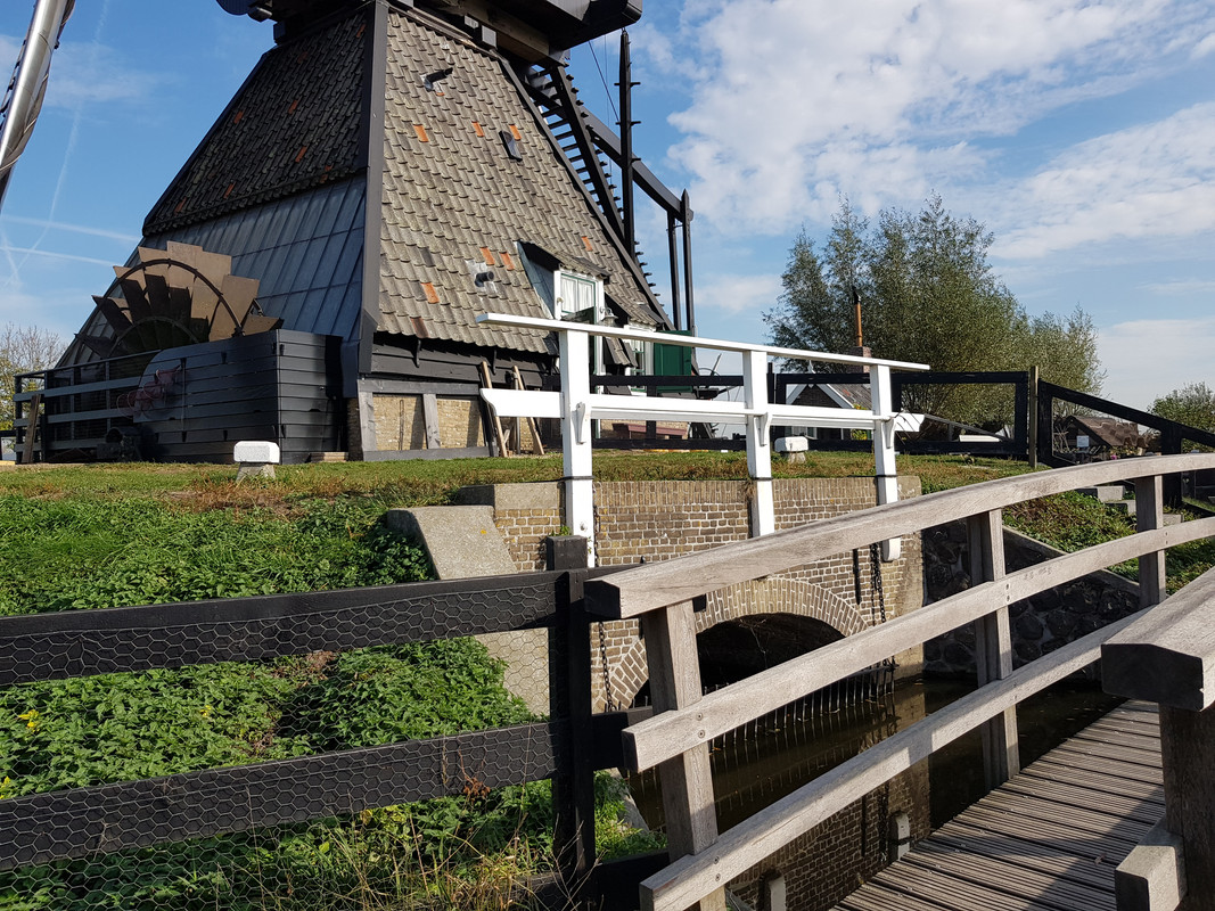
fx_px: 912
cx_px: 608
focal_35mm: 26
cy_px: 456
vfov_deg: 53.1
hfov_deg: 67.3
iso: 40
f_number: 1.7
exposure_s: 1/2040
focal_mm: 4.3
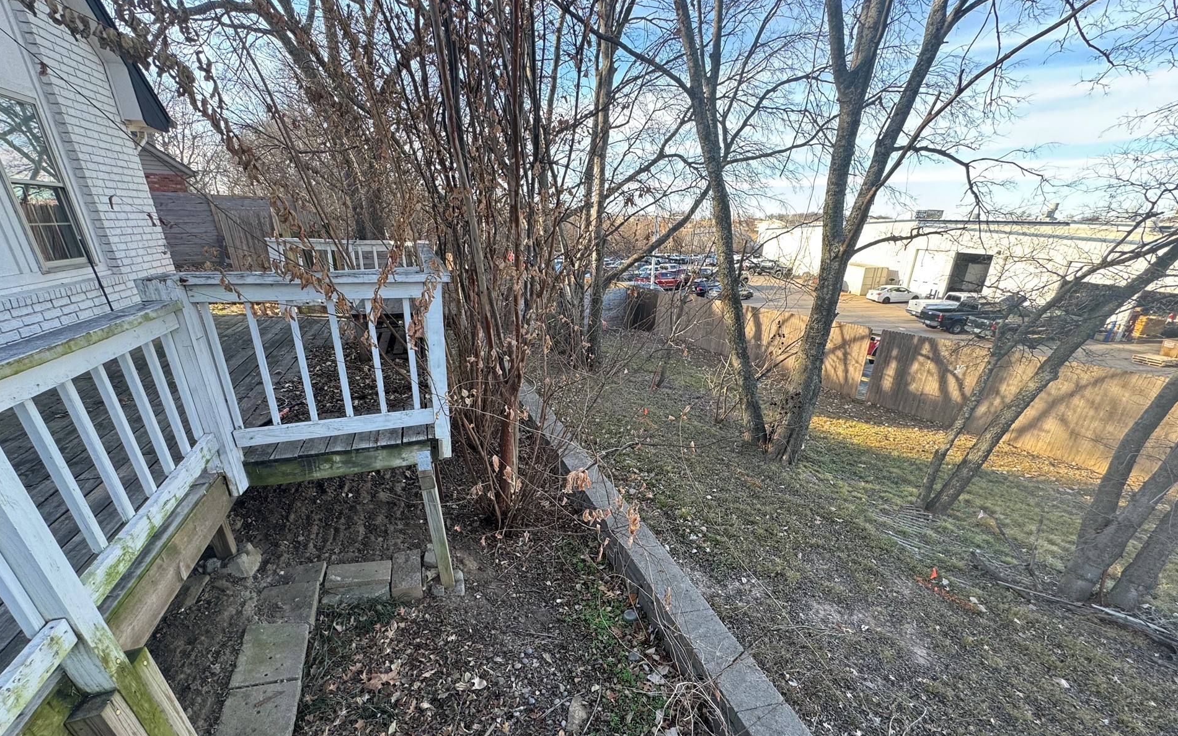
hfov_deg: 101.5
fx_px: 482
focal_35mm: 15
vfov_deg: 74.1
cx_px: 593
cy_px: 435
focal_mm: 2.22
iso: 64
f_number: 2.2
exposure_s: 1/99
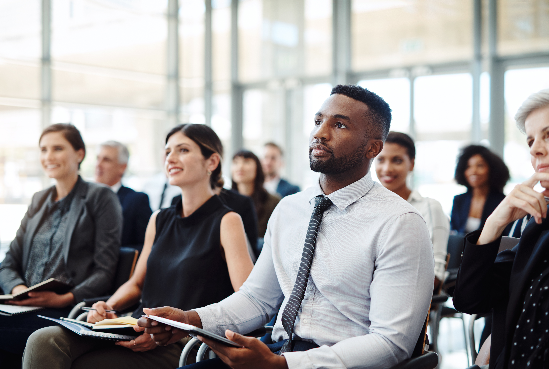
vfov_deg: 27.2
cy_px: 184
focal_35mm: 50
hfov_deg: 39.5
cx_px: 274
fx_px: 765
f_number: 1.8
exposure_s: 1/200
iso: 200
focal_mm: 50
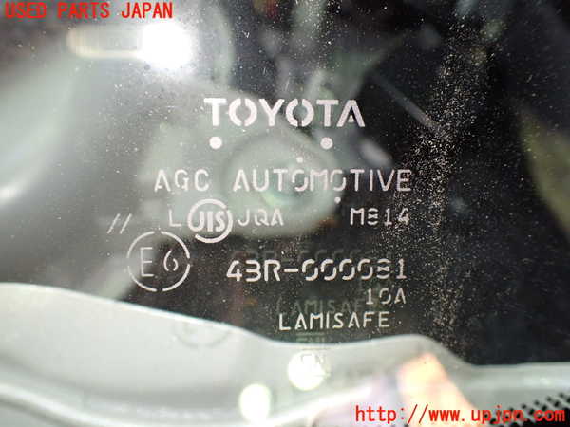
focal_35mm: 30
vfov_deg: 46.8
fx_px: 494
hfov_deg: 60.0
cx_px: 285
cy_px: 214
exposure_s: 1/125
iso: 800
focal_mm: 5.4
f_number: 2.3
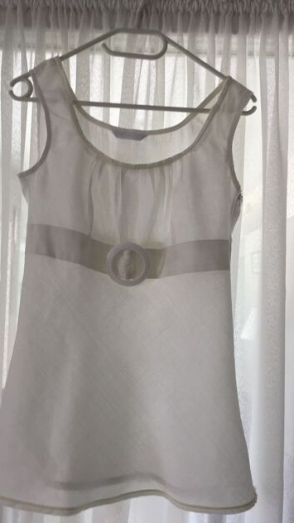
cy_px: 264
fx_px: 444
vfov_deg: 61.0
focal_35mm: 32
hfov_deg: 36.6
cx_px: 147
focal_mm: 4.15
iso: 40
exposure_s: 1/100
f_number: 2.2
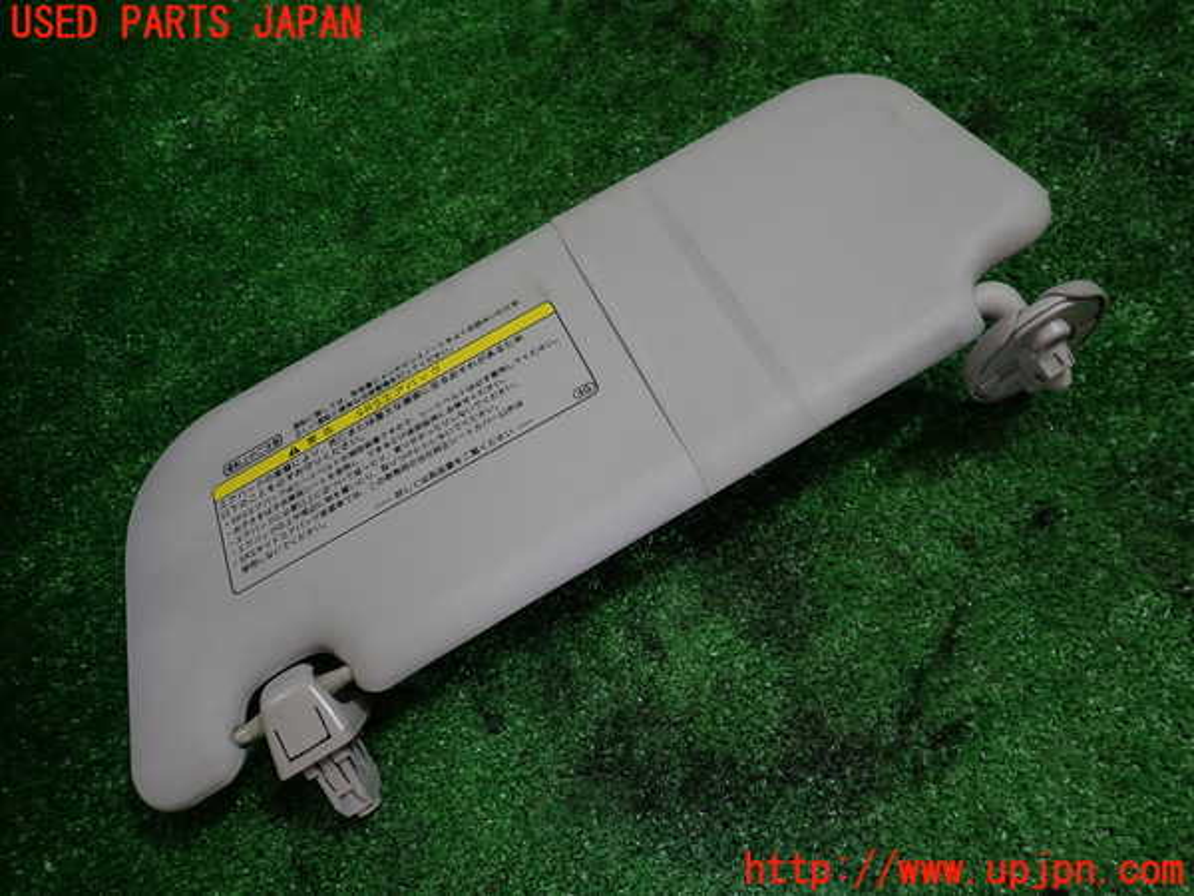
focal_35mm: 25
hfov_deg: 69.4
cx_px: 597
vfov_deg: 54.9
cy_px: 448
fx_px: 862
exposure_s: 1/60
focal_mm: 4.5
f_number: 2
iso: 100
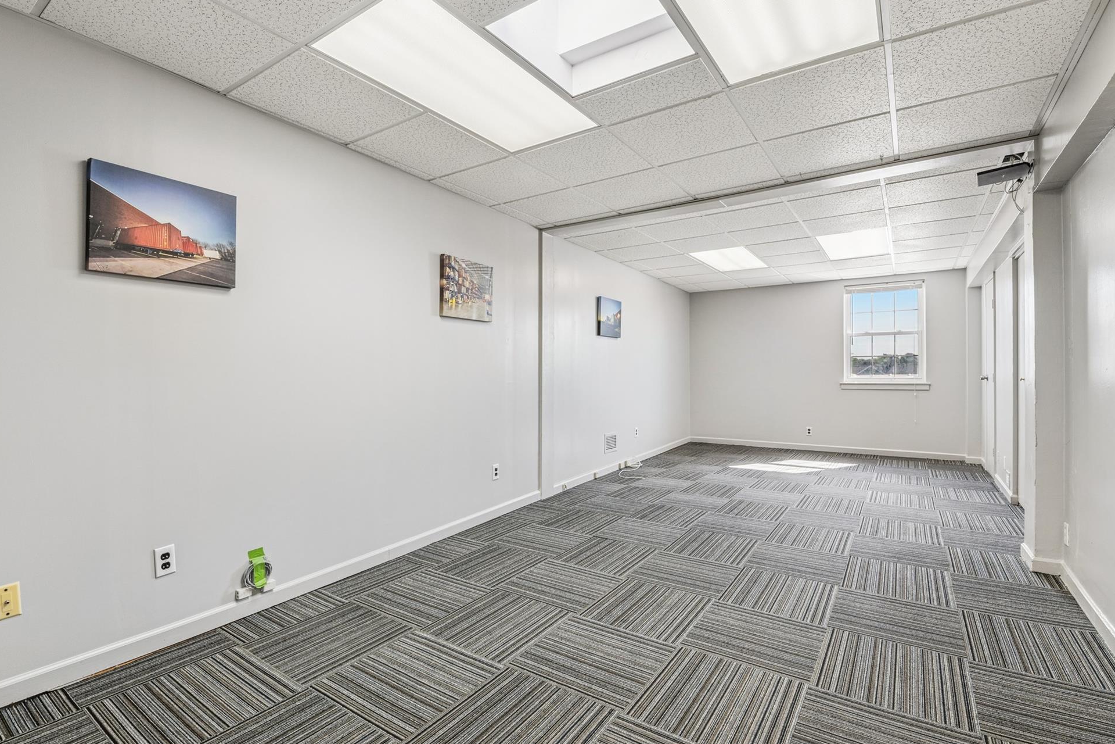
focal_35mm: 16
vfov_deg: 73.7
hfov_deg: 96.7
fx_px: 496
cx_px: 560
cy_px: 373
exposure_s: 1/40
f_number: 14
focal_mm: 15
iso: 640
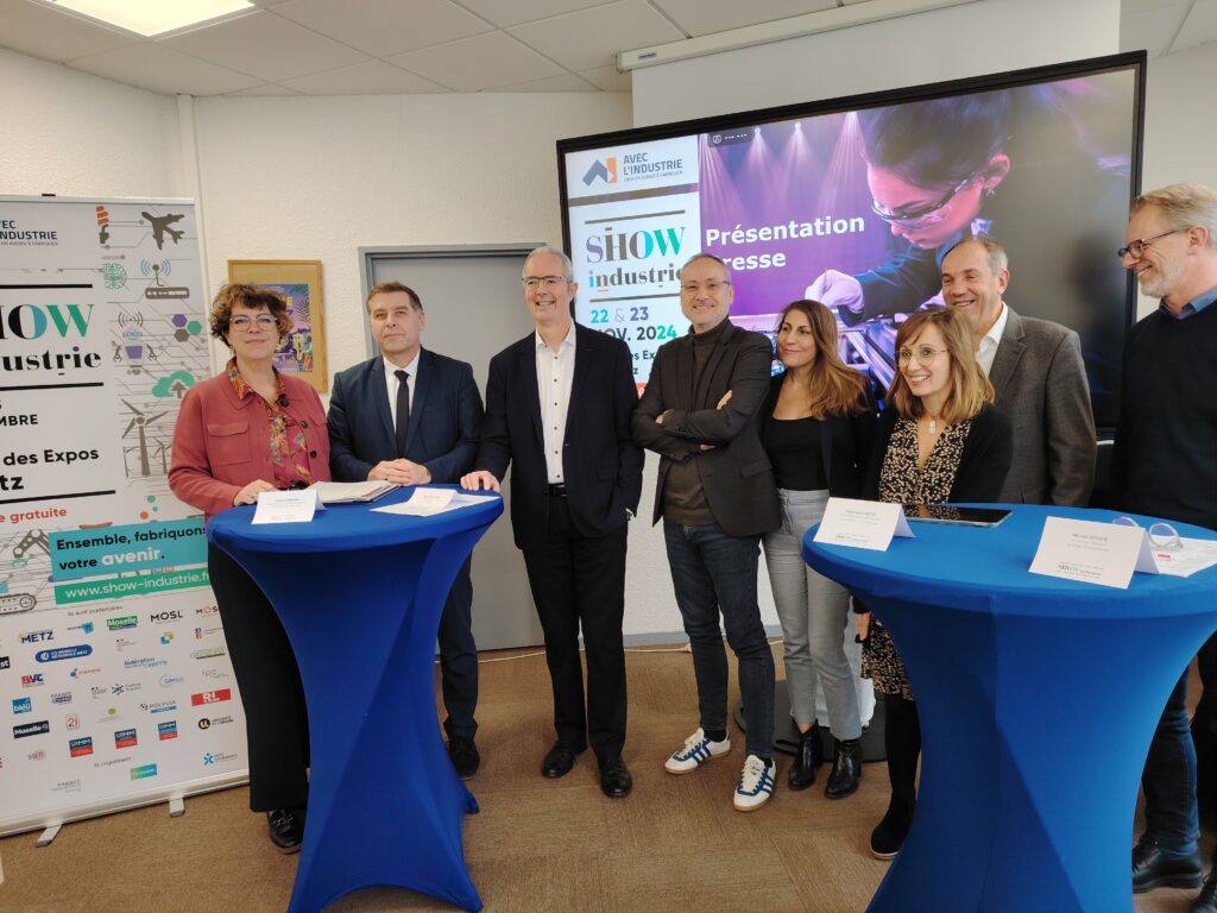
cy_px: 456
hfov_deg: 71.6
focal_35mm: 24
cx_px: 608
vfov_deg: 56.8
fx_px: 844
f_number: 1.75
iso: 378
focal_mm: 5.25
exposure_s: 1/50
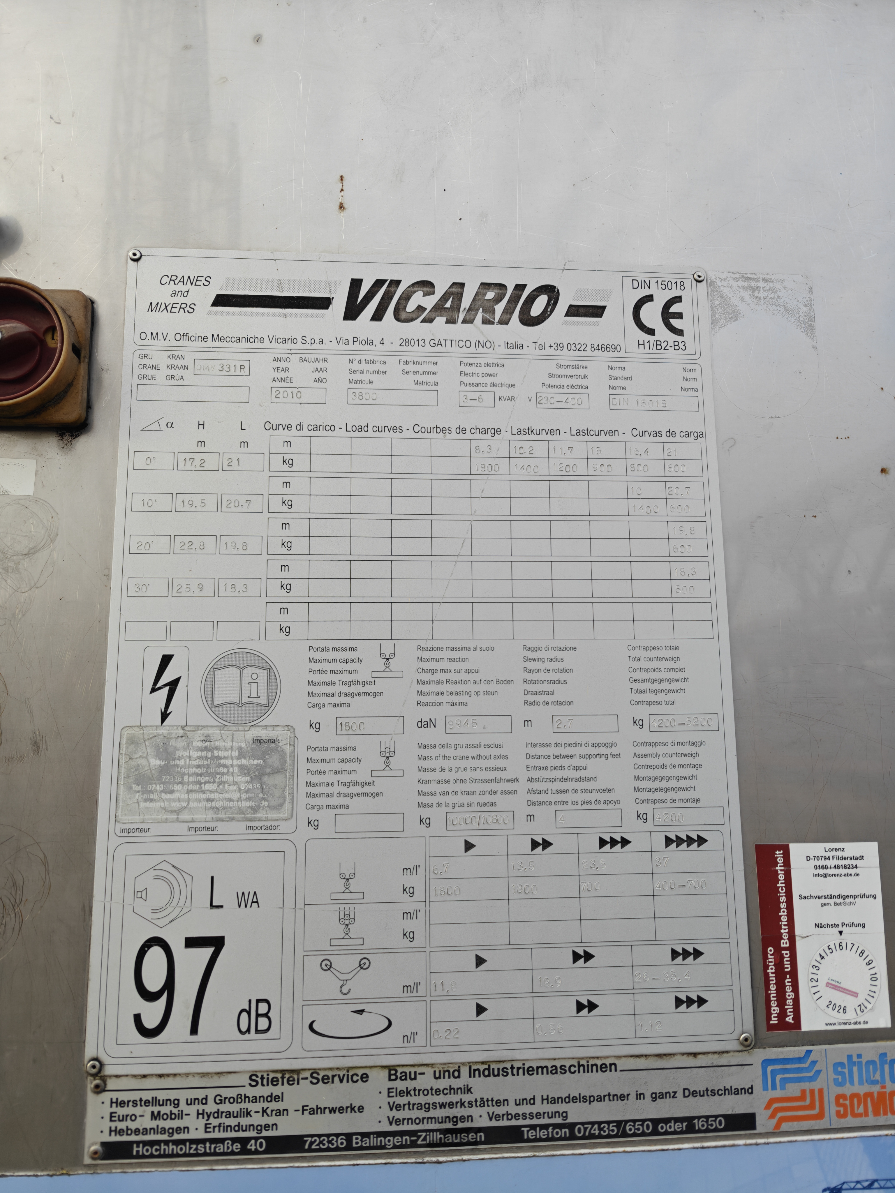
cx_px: 448
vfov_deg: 73.9
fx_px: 793
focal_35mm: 23
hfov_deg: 58.9
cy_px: 596
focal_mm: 6.06
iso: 125
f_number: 1.6
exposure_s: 1/830
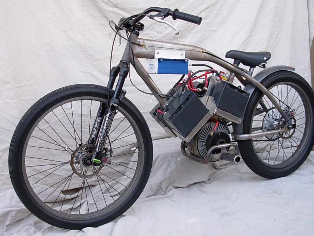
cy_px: 119
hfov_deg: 47.9
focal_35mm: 39
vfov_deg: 36.8
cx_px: 160
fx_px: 354
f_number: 2.9
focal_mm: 6.3
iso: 50
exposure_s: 1/90.5
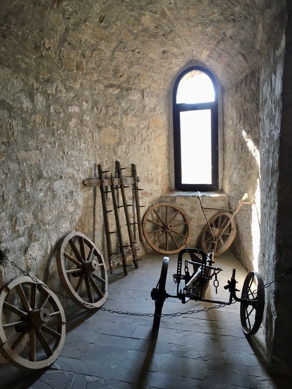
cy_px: 194
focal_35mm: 29
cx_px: 146
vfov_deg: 61.7
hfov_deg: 48.2
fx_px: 326
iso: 64
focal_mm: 4.15
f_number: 2.2
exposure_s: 1/33
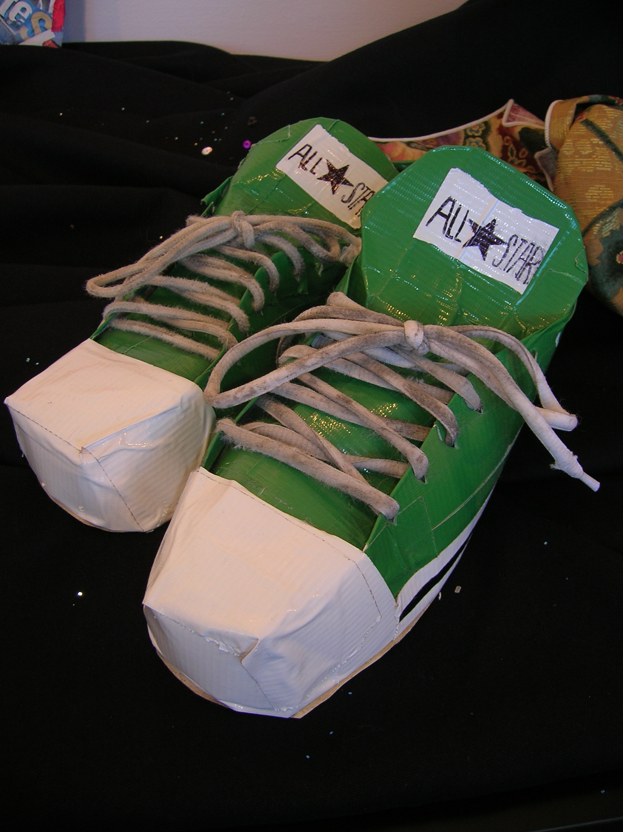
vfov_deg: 54.0
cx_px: 312
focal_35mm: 34
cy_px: 416
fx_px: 817
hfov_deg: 41.7
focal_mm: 5.7
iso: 50
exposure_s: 1/30
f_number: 2.9
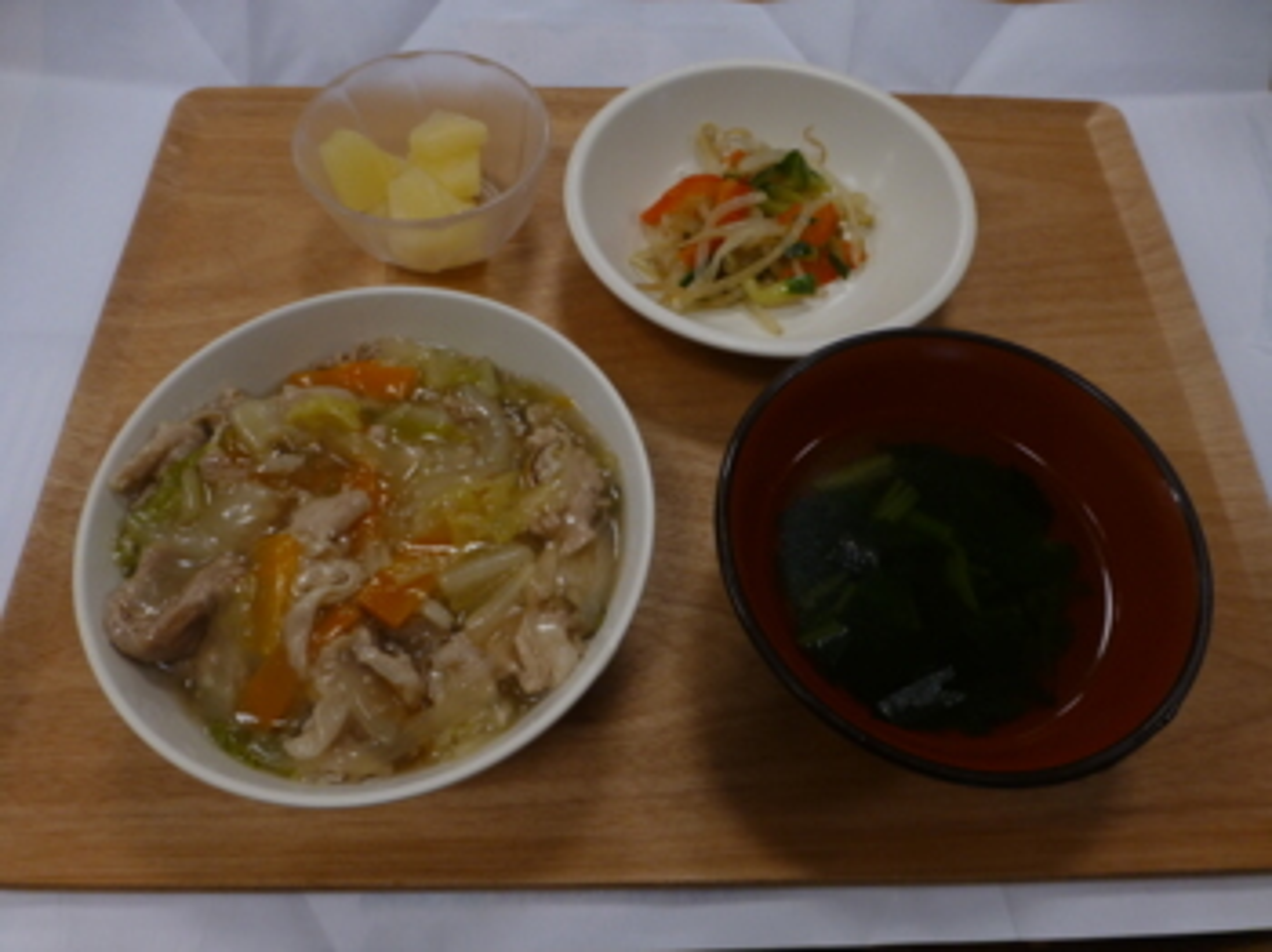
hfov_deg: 71.6
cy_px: 476
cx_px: 636
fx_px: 881
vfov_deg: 56.8
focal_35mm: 24
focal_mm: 4.3
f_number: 3.3
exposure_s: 1/60
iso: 160
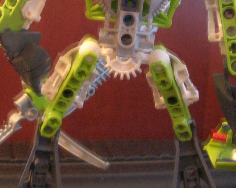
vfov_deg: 20.5
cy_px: 14
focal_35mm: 73
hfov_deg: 26.1
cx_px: 111
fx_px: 510
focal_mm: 5.7
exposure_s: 1/1.2
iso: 200
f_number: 2.9
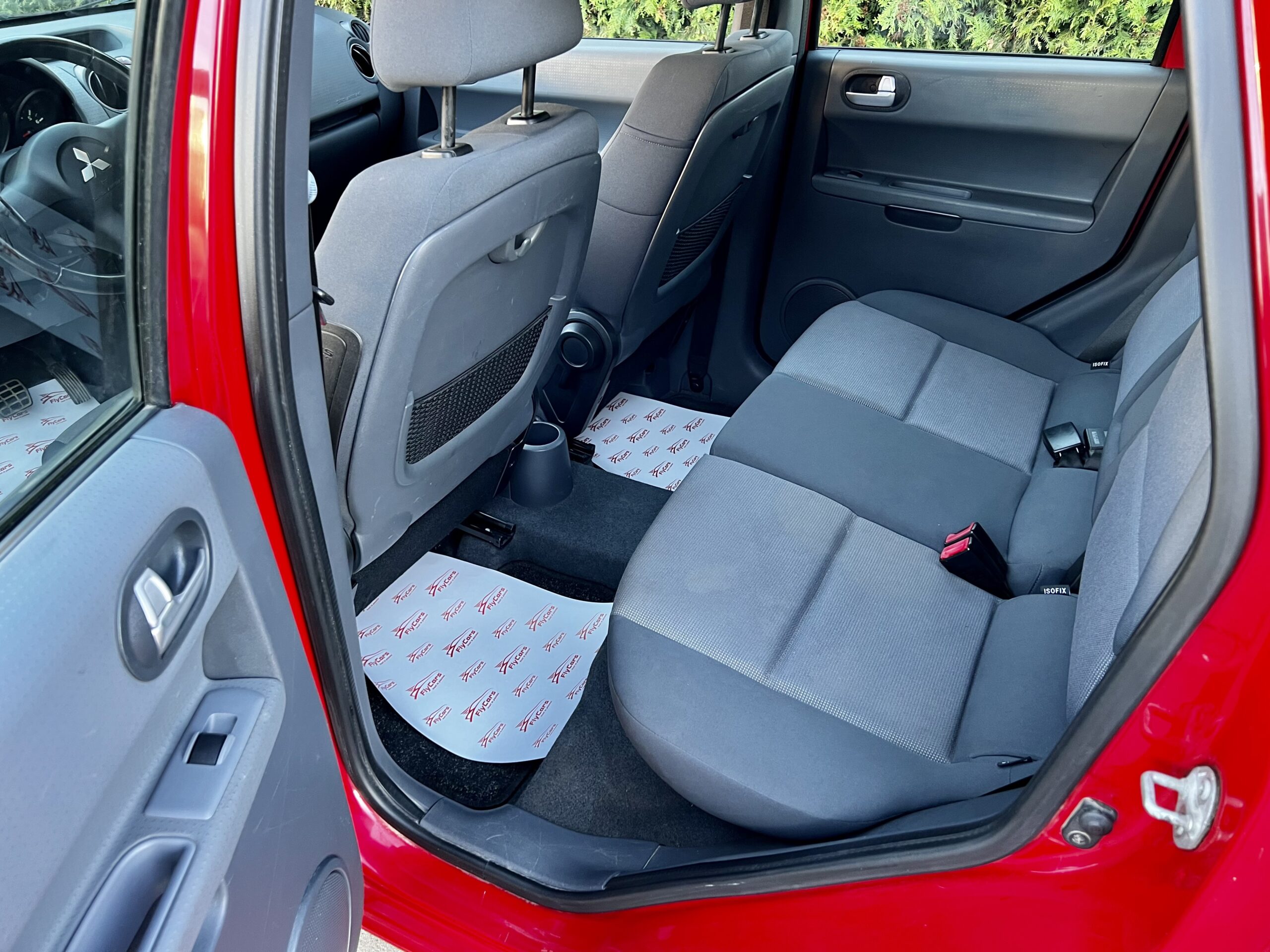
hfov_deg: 67.3
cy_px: 476
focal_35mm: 26
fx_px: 954
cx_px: 635
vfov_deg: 53.1
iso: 125
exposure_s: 1/60
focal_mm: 5.7
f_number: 1.5
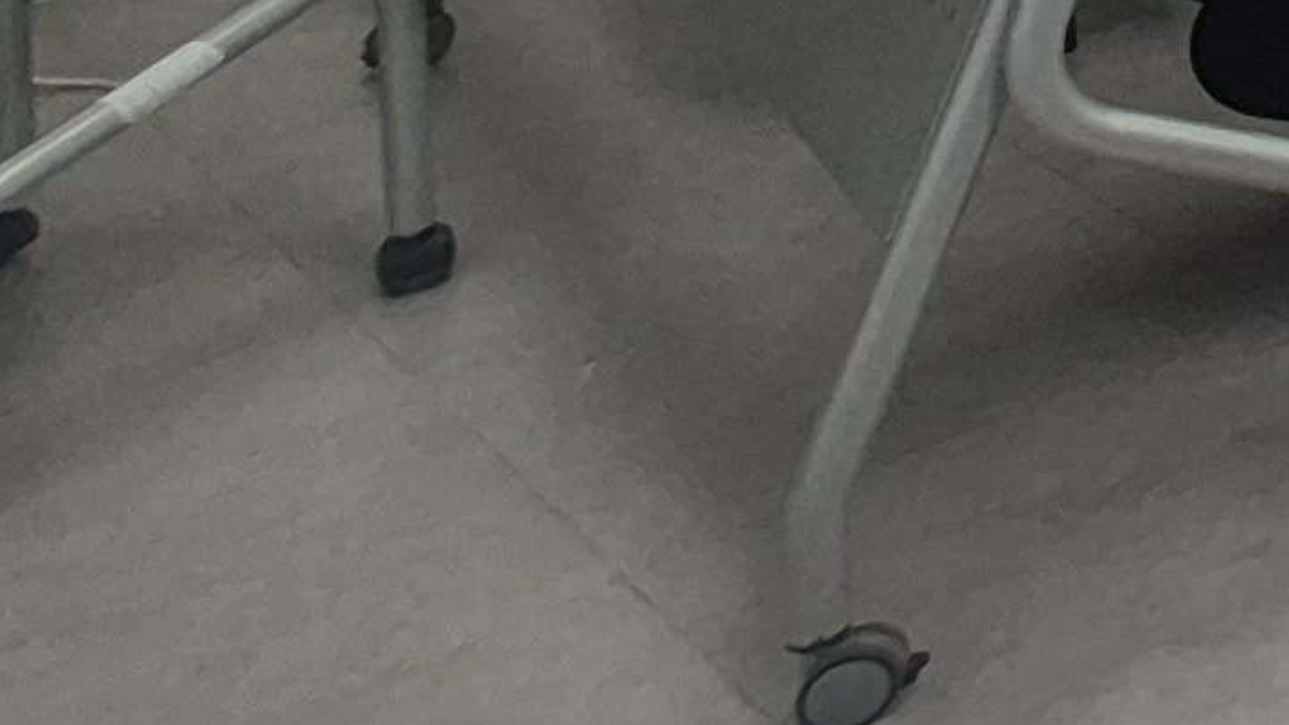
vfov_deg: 11.3
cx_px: 3364
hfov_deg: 13.7
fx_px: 2700
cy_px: -1261
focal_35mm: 79
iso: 50
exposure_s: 1/60
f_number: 2.2
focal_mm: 2.2
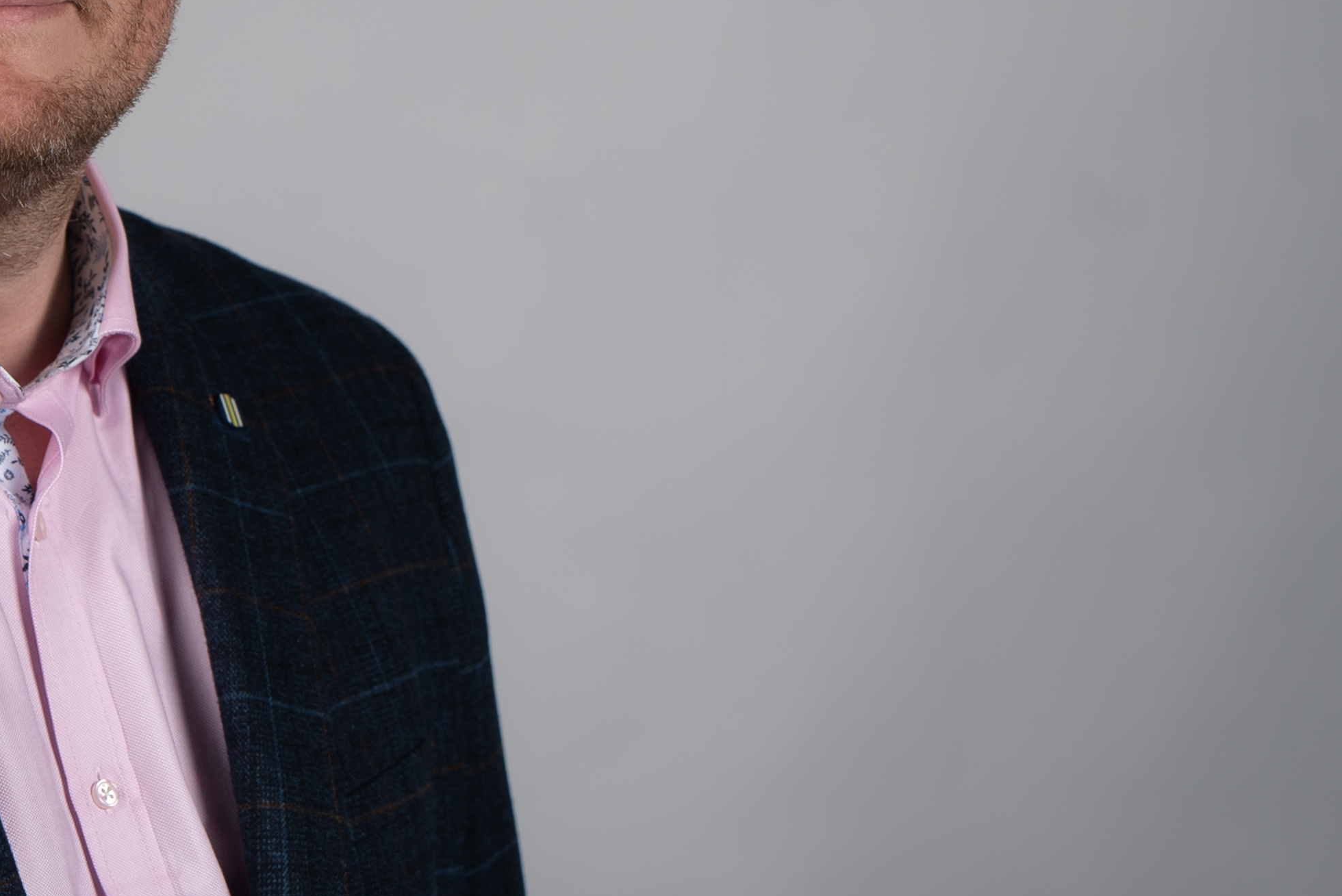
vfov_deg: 11.5
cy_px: 231
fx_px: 4438
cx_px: 125
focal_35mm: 119
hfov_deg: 16.9
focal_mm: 55
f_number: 4.5
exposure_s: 1/125
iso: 100
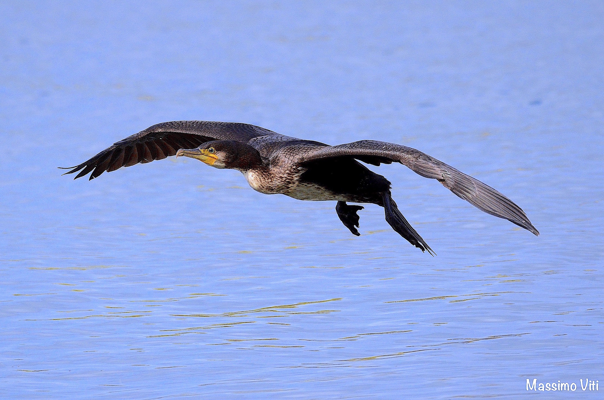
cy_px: 200
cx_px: 302
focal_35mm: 900
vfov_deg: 1.5
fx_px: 15068
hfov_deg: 2.3
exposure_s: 1/3200
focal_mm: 600
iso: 1600
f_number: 8
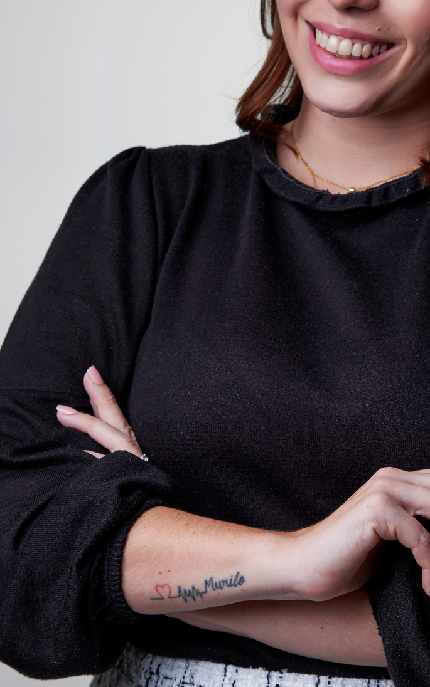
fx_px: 3169
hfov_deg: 7.8
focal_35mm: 169
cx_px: 331
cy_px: 318
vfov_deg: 12.4
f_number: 5.6
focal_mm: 67.5
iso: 160
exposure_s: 1/125
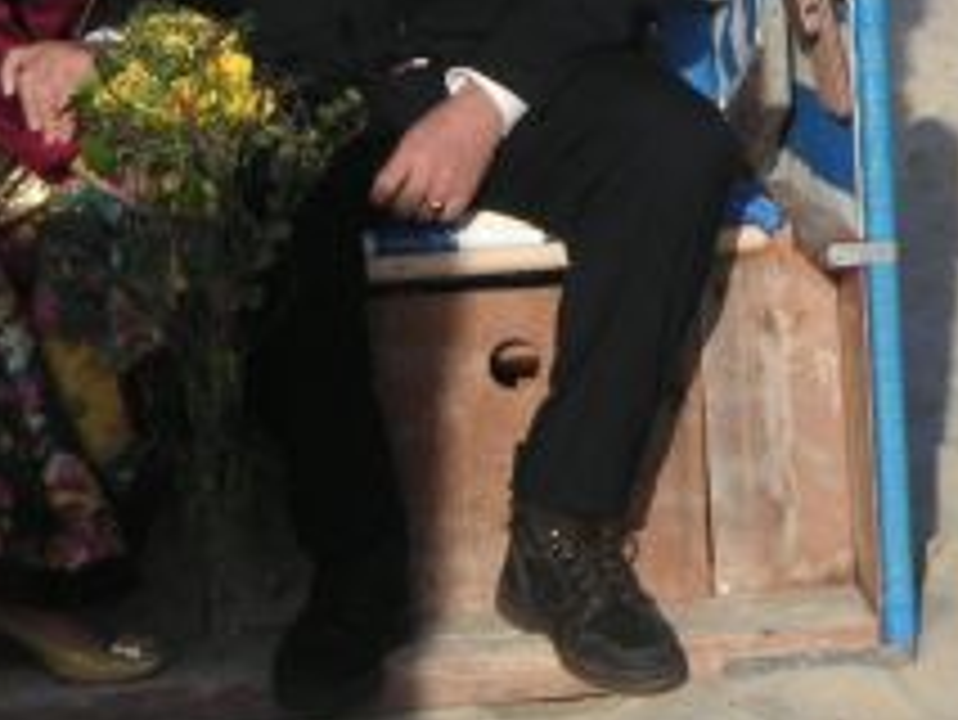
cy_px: -106
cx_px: 378
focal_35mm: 228
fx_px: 6313
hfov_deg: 8.7
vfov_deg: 6.5
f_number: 3.5
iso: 50
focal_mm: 15
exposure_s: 1/750
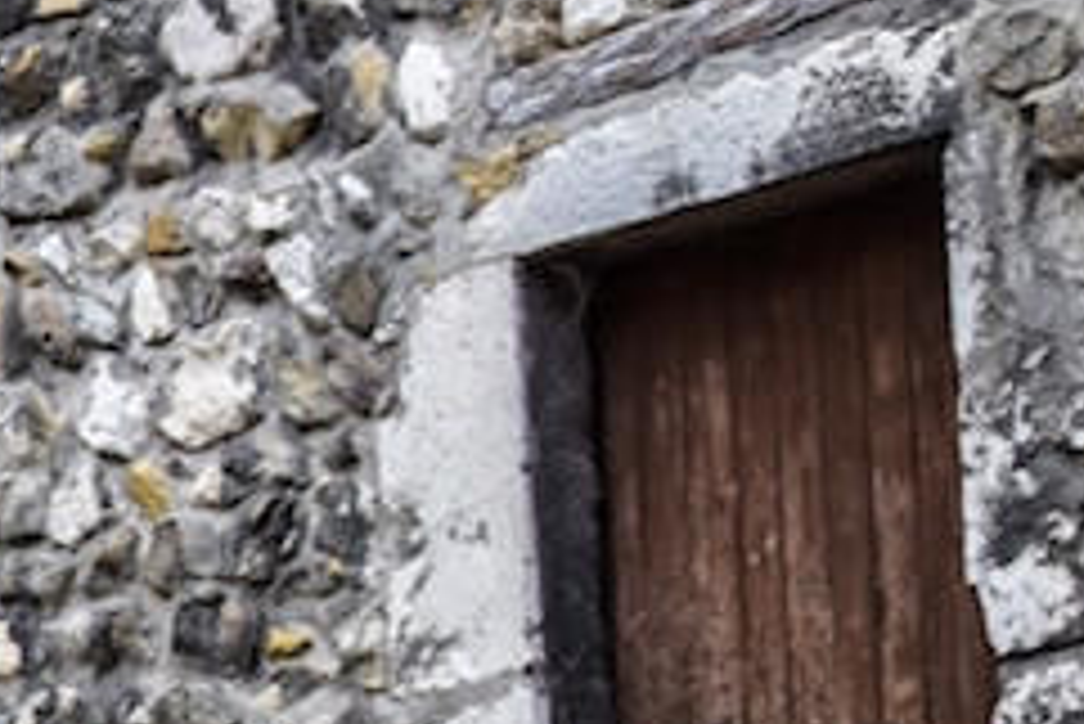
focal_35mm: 187
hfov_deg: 10.3
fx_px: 5634
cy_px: 852
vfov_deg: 7.3
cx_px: -913
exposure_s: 1/60
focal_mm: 30
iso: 200
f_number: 7.1
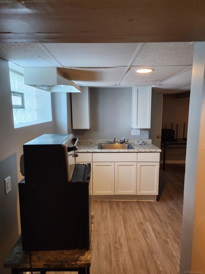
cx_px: 102
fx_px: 182
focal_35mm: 23
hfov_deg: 58.9
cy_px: 137
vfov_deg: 73.9
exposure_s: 1/60
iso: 640
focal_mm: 6.4
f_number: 1.8
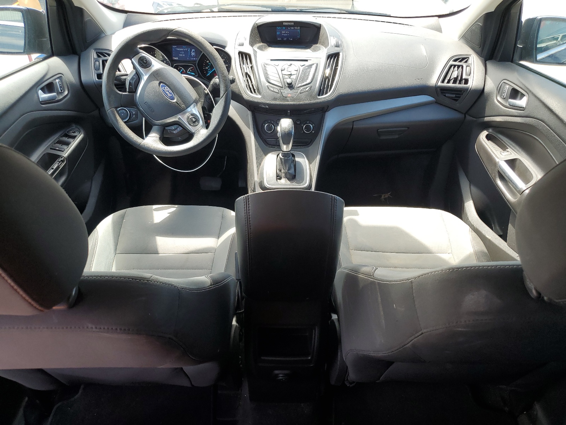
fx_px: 425
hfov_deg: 67.3
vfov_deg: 53.1
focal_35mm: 26
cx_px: 283
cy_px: 212
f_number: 1.5
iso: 50
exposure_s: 1/238
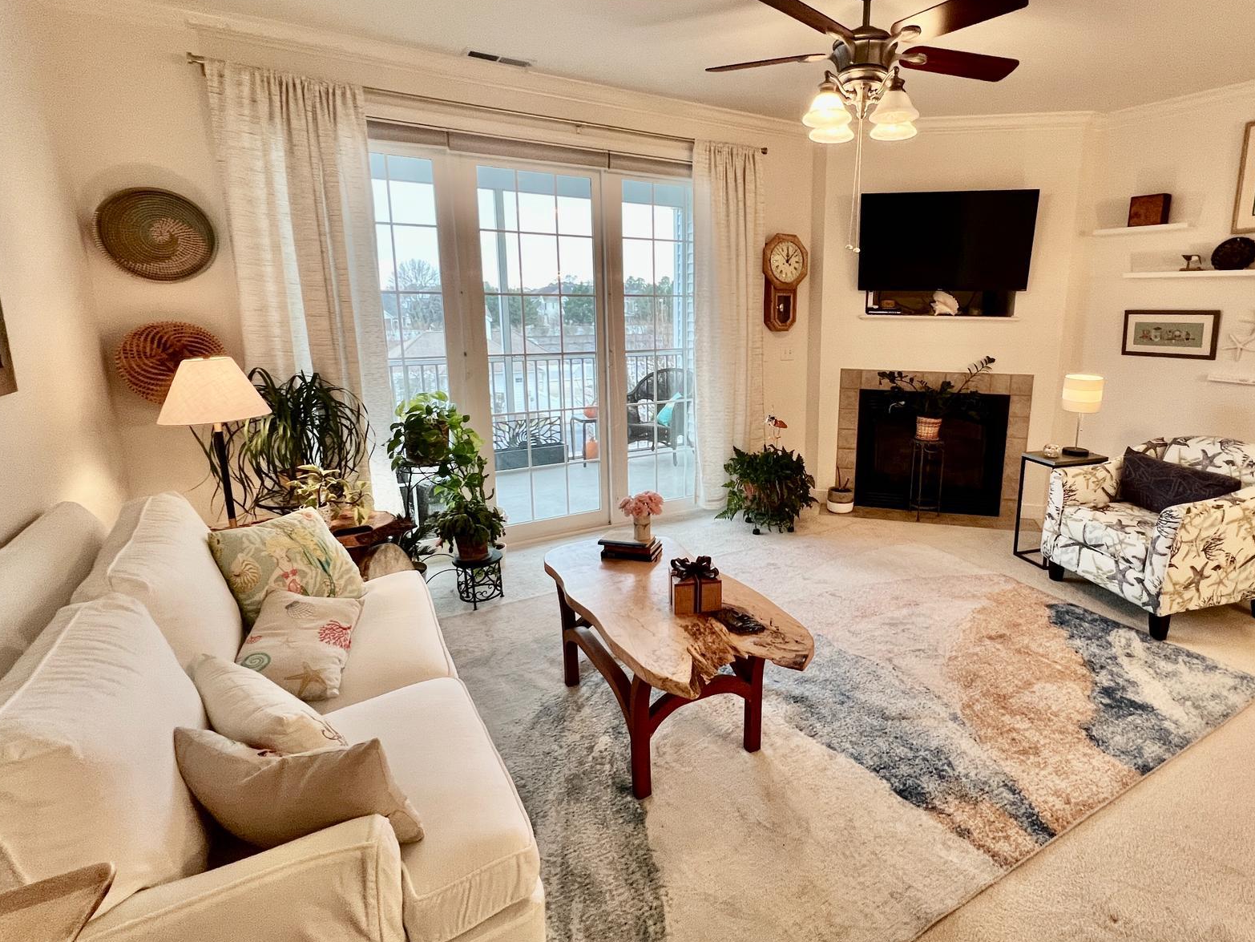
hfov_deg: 90.1
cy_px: 425
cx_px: 736
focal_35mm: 17
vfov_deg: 74.6
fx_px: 616
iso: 160
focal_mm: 1.57
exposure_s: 1/120
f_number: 1.8
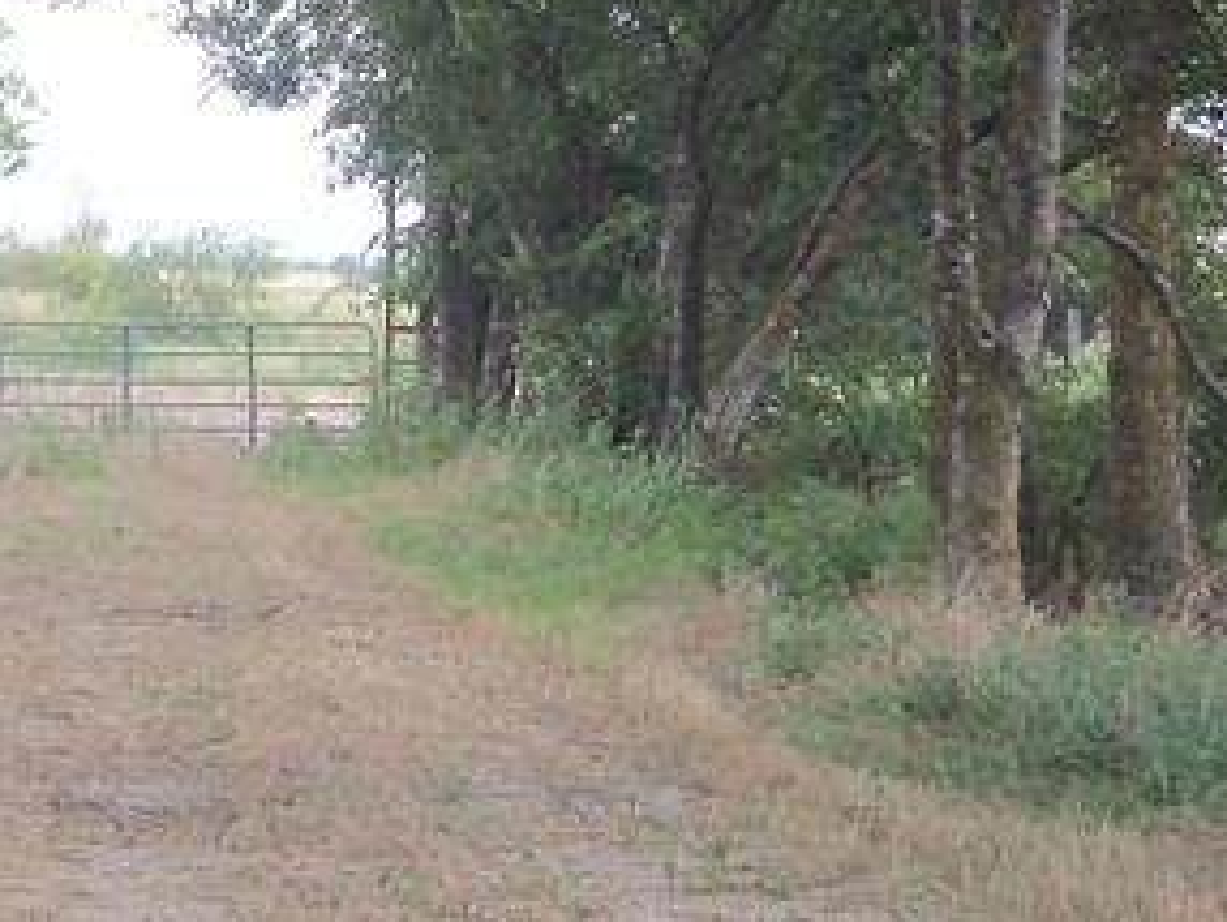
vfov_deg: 10.9
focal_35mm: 136
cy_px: 253
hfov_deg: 14.4
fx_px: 4825
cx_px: 197
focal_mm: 6.8
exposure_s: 1/125
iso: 64
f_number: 4.3
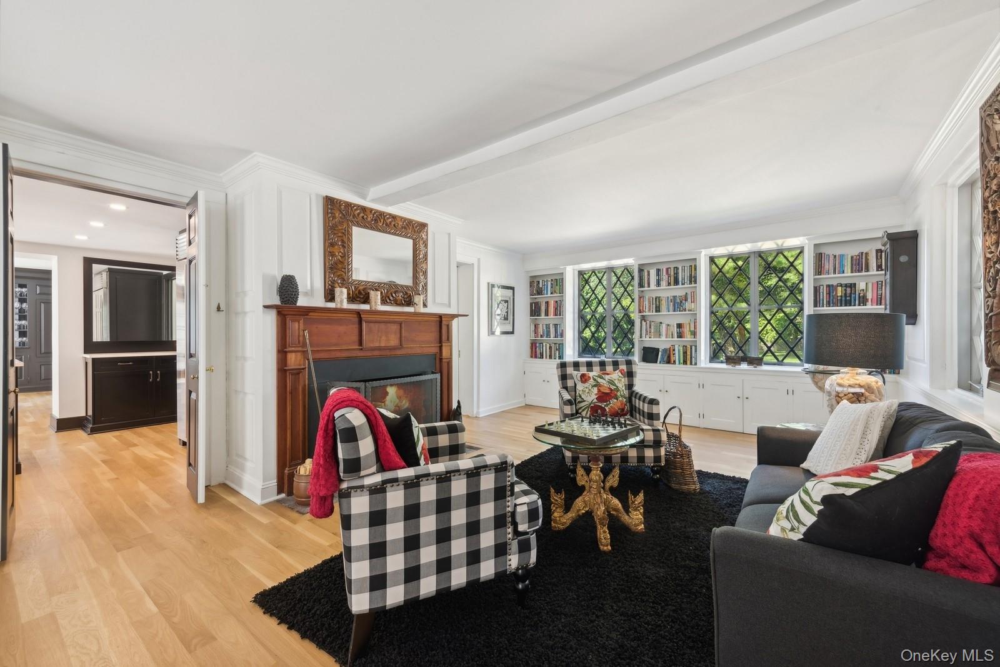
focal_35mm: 14
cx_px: 500
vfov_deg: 81.2
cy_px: 334
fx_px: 389
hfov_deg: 104.2
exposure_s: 1/2
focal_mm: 14
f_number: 11
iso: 100
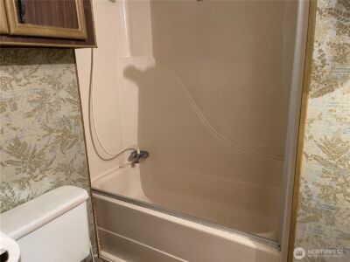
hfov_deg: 67.3
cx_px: 175
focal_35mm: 26
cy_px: 131
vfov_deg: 53.1
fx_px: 263
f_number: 1.6
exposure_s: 1/40
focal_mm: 5.1
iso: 500
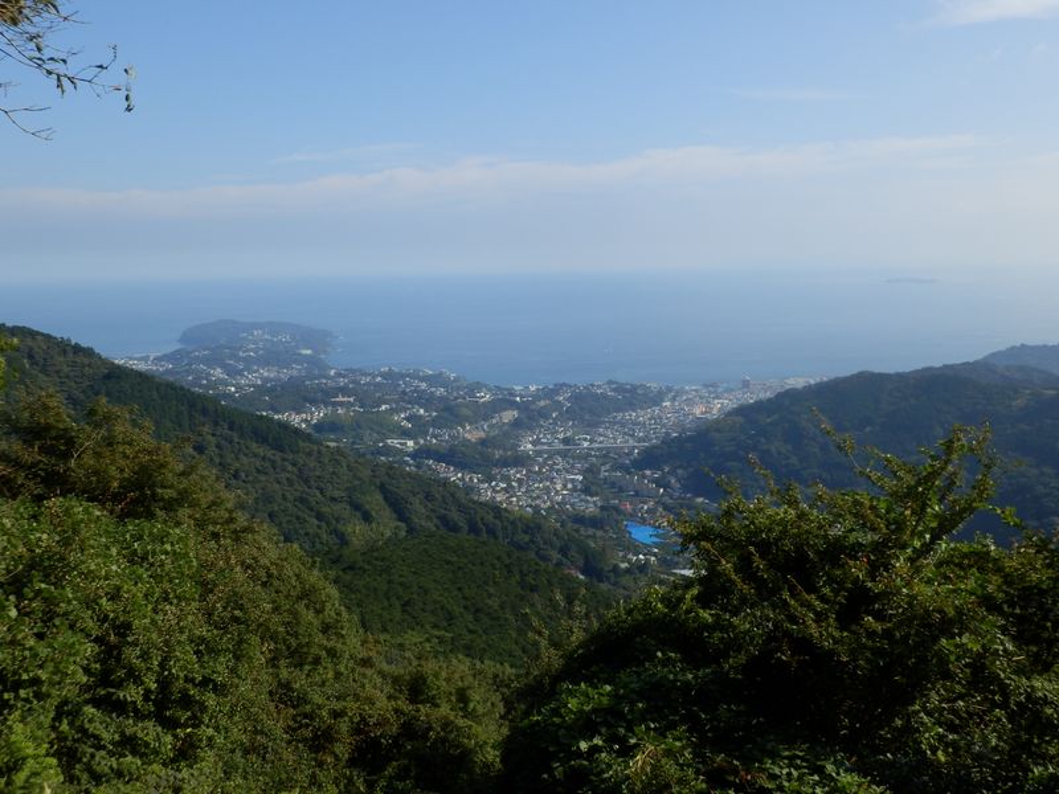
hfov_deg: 50.1
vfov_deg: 38.7
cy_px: 397
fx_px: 1132
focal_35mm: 37
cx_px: 530
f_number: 9.9
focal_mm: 6.6
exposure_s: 1/125
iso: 80
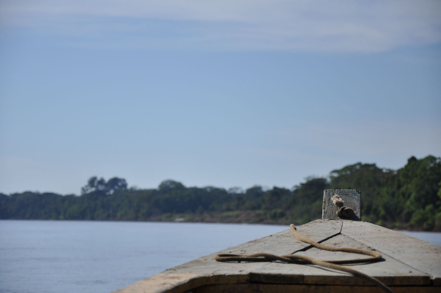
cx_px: 220
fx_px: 1688
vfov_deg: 9.9
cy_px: 146
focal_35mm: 138
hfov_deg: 14.9
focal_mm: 92
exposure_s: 1/800
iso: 250
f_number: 5.6
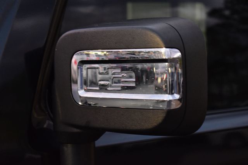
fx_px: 568
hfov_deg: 24.6
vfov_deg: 16.5
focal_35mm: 82
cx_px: 124
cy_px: 82
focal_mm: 55
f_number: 5.6
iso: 1600
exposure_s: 1/10
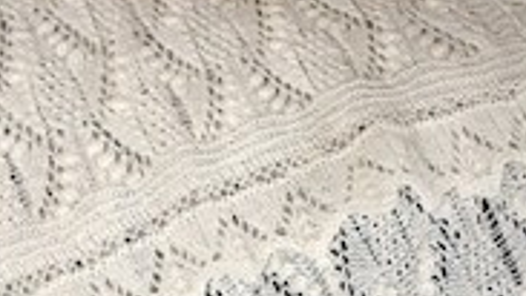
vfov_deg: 15.8
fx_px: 1032
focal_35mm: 74
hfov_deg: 28.6
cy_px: 348
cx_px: 267
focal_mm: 3.3
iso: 200
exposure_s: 1/20
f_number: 2.4
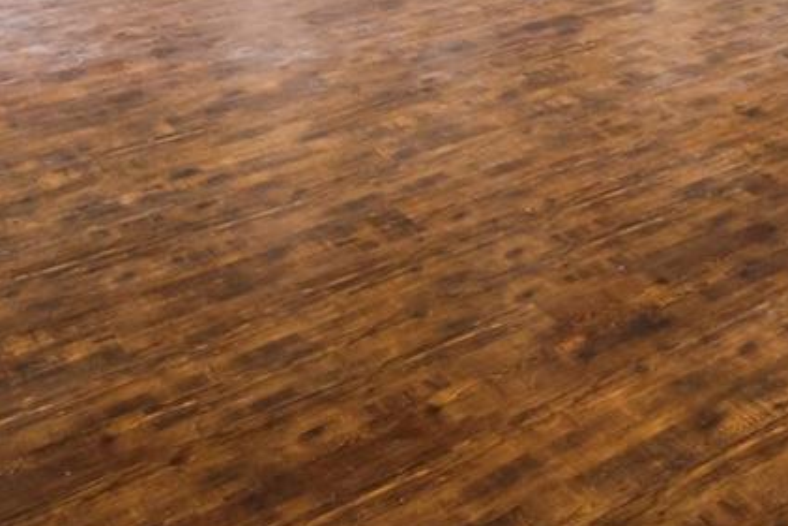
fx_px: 1248
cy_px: -369
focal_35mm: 57
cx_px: 837
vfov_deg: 19.2
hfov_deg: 31.6
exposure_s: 1/4
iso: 100
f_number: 7.1
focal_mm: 10
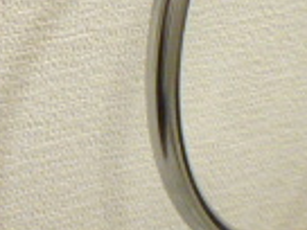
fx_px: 1002
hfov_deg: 14.3
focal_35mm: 113
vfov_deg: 12.6
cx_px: -321
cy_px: -83
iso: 200
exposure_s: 1/40
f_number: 3.3
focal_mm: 4.3
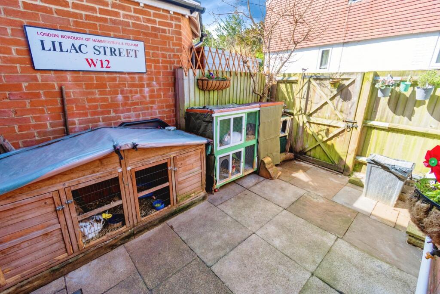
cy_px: 147
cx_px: 220
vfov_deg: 77.3
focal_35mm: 15
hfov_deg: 100.4
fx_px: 183
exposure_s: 1/640
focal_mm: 10
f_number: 7.1
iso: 200
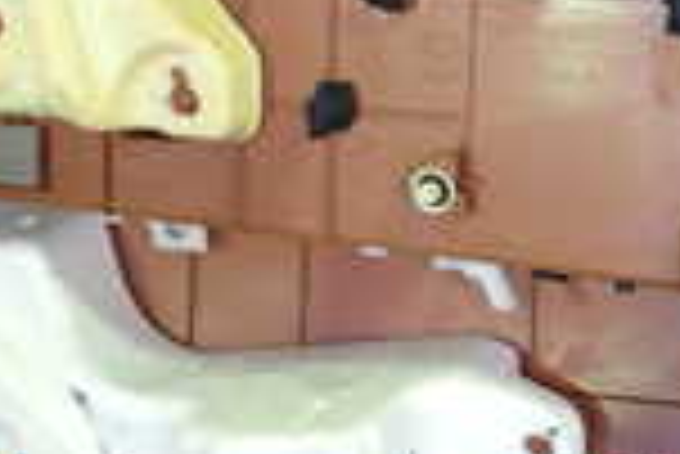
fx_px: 2344
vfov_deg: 11.1
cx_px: 802
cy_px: 166
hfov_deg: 15.9
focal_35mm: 124
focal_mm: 5.4
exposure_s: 1/30
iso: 640
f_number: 2.3
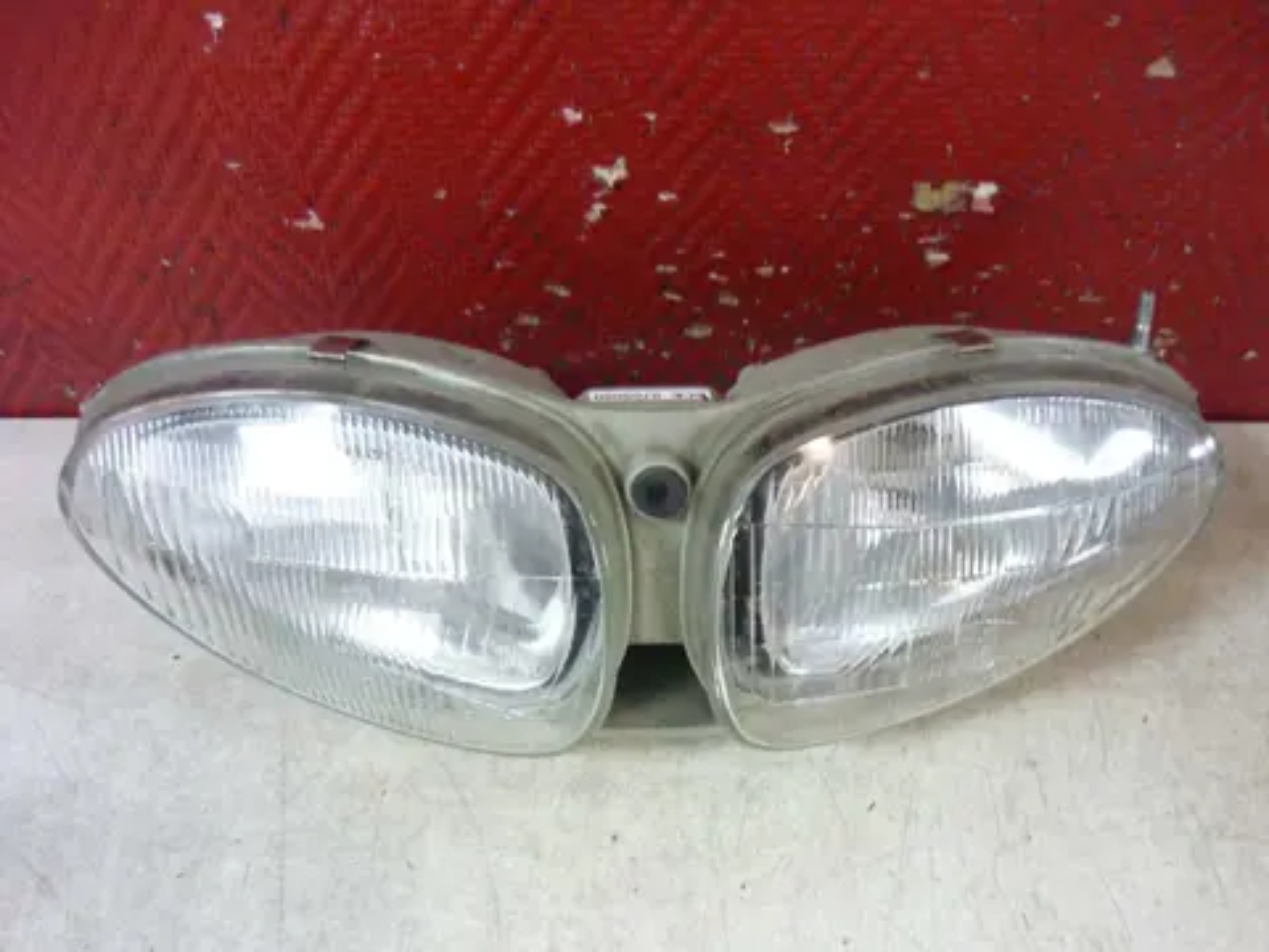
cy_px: 476
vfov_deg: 42.9
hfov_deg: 55.4
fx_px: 1210
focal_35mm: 33
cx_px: 634
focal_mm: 5.5
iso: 400
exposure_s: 1/8
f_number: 2.8
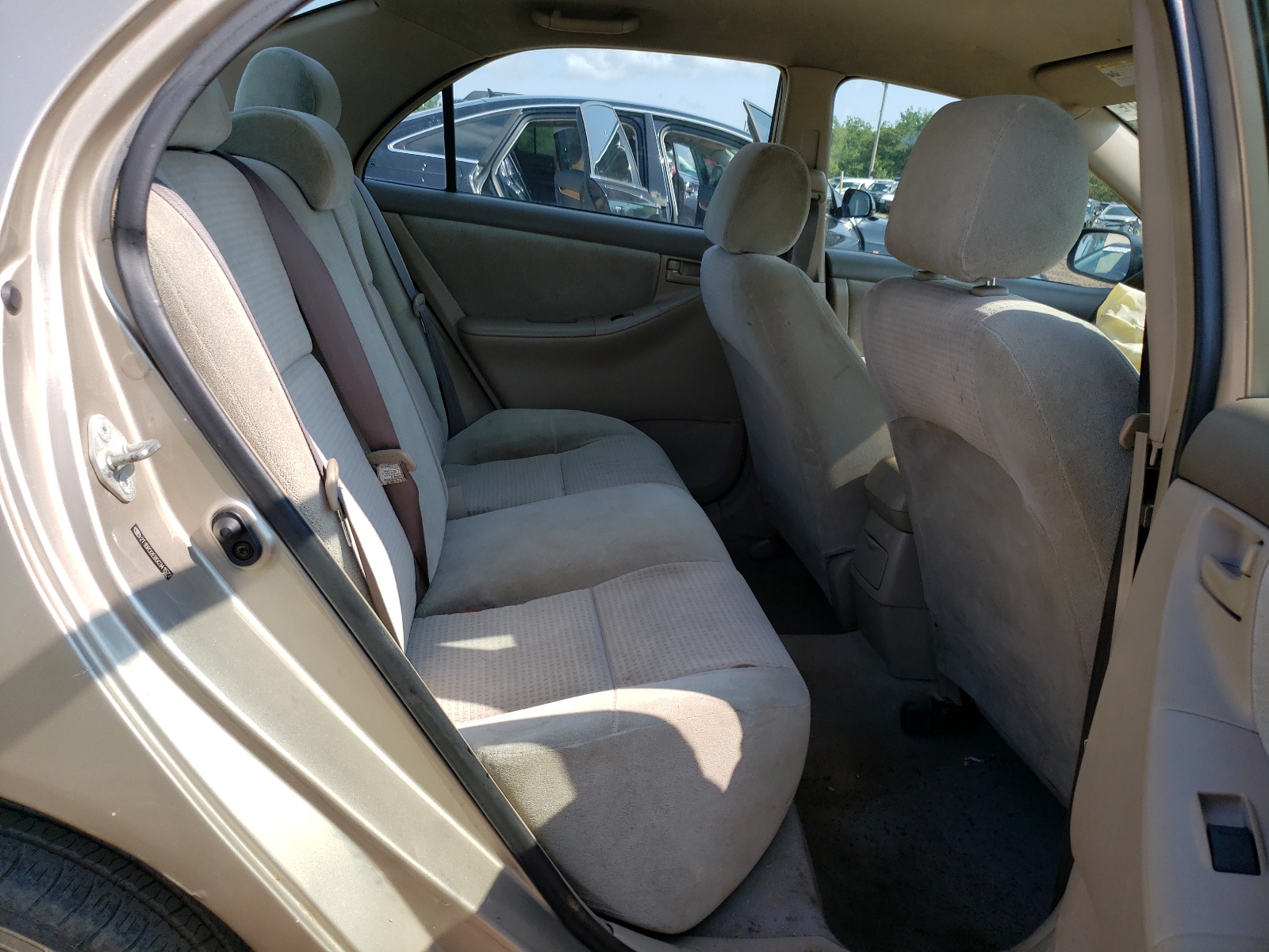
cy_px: 476
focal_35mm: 26
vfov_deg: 53.1
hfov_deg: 67.3
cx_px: 634
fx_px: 953
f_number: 1.5
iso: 50
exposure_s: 1/1250
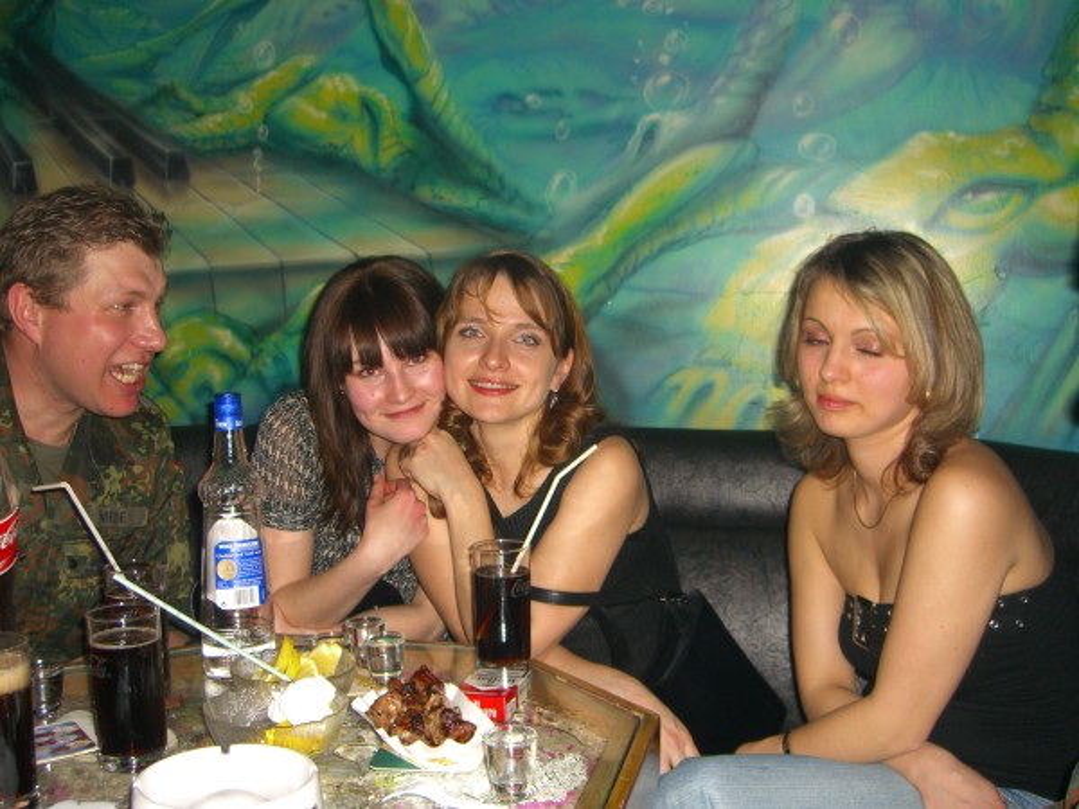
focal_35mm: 38
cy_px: 404
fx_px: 1184
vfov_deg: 37.7
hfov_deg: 49.0
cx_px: 540
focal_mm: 7.9
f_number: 2.8
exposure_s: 1/60
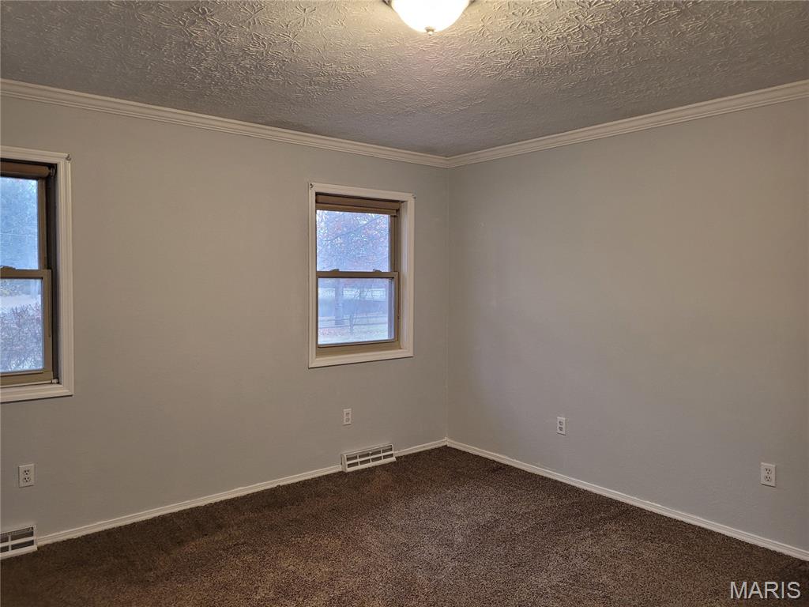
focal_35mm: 26
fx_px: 608
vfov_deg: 53.1
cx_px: 404
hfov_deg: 67.3
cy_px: 304
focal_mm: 5.4
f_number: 1.8
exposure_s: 1/60
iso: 250
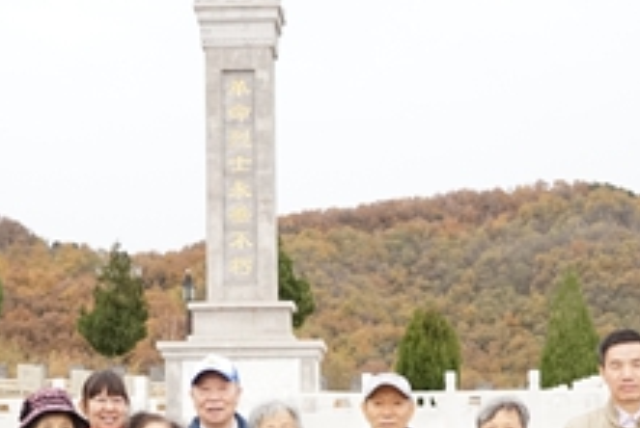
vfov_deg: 16.7
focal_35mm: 81
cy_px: 392
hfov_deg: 25.0
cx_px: 356
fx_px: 1442
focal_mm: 28
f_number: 4.5
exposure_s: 1/3200
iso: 4000
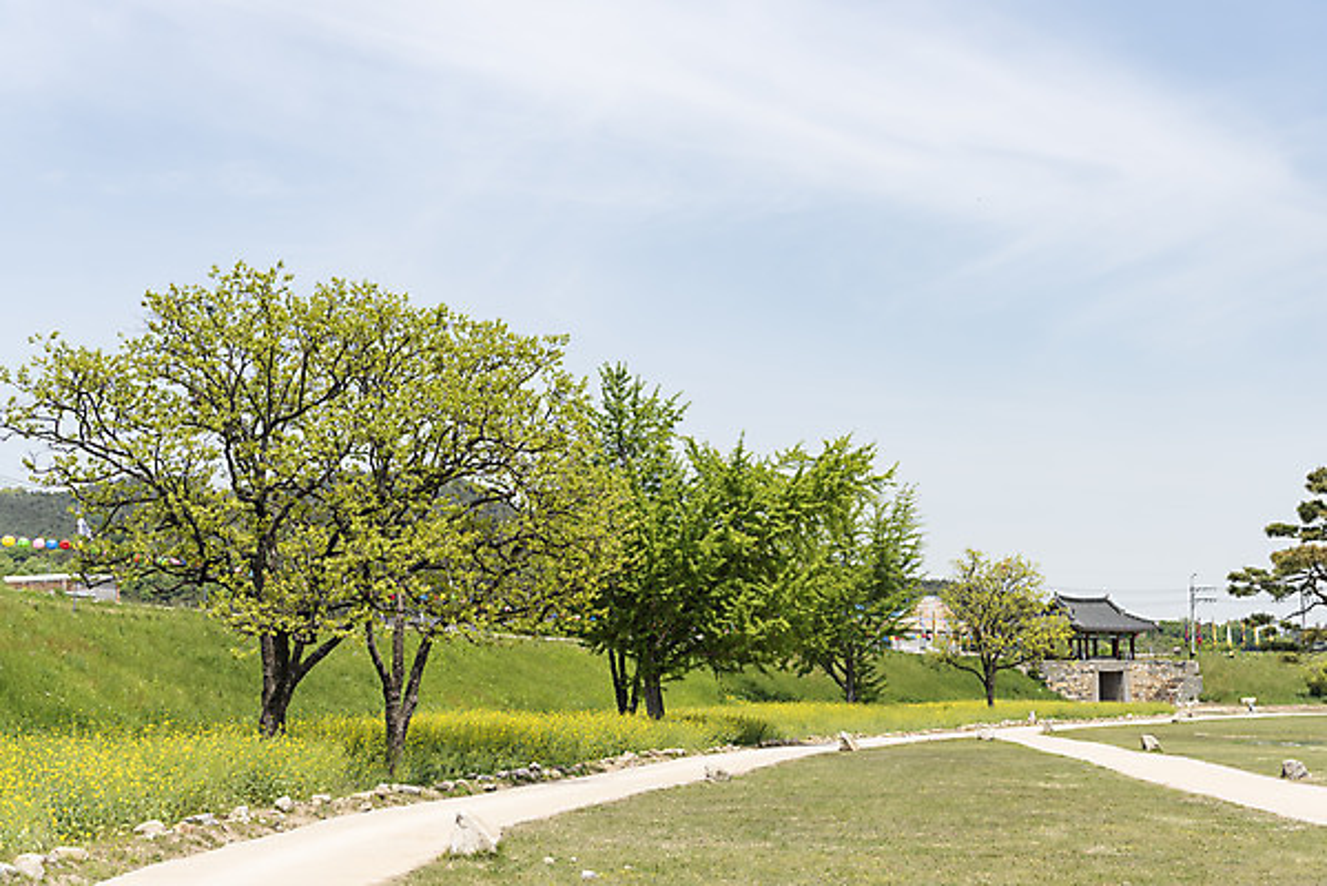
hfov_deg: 39.6
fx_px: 1844
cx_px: 664
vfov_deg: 27.0
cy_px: 443
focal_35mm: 50
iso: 100
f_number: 4
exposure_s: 1/1250
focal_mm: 50
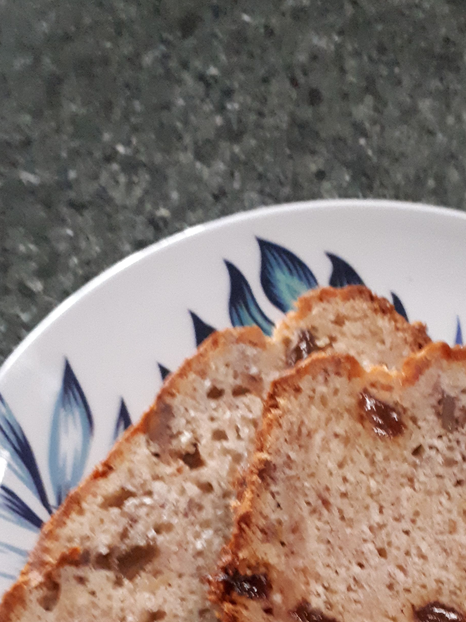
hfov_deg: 28.0
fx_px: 915
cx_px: 373
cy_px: 565
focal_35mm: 51
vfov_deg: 35.2
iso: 800
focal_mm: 3.6
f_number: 1.9
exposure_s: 1/17
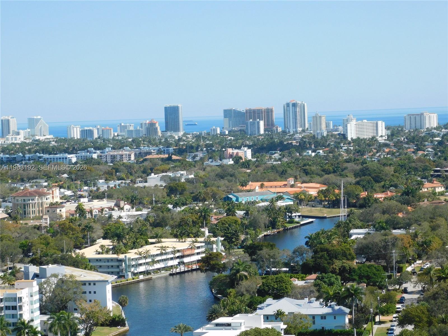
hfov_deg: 21.5
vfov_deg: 16.2
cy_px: 168
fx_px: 1178
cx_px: 224
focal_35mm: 91
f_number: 4.5
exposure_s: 1/640
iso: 125
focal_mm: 16.1
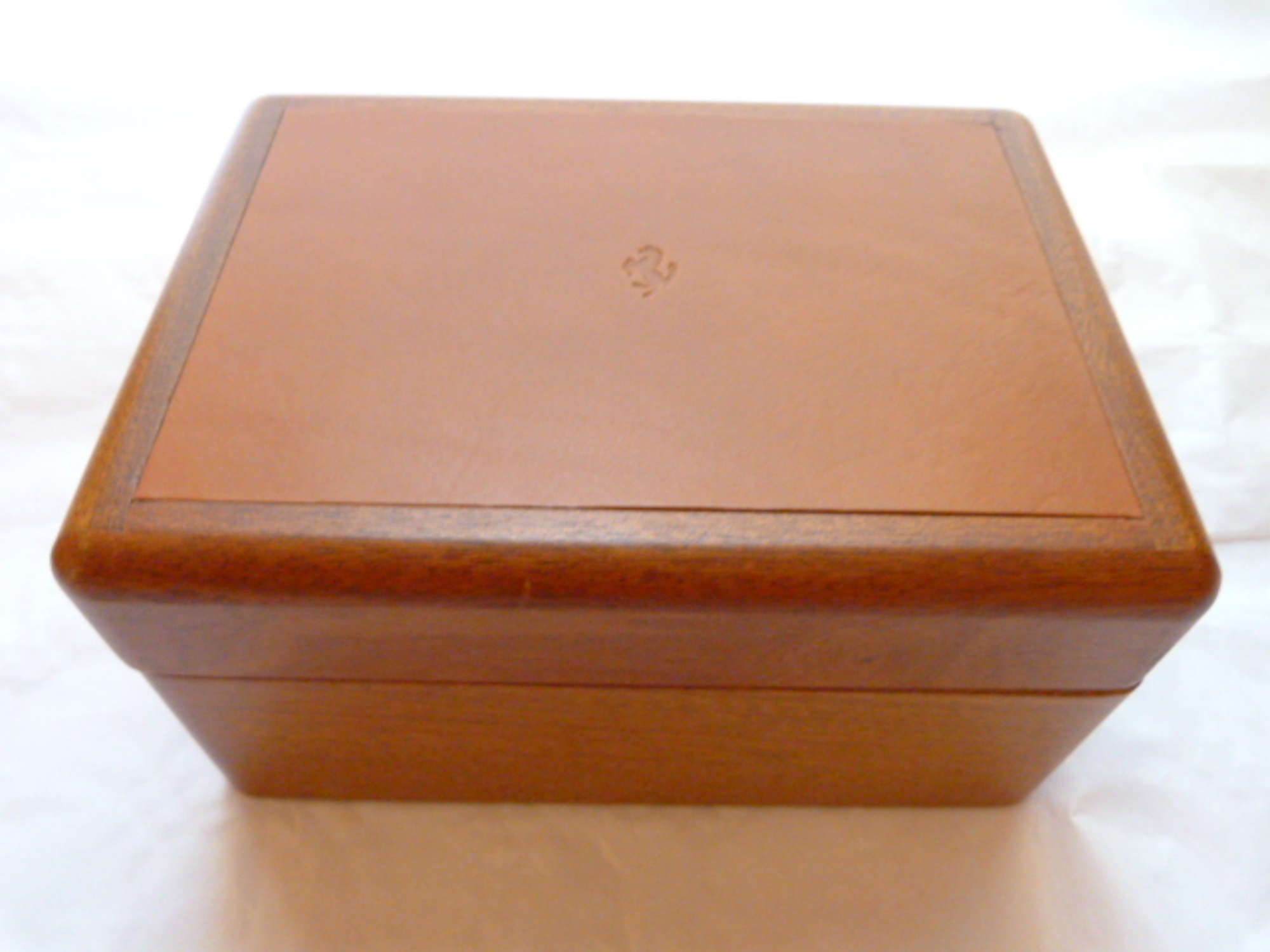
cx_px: 635
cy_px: 476
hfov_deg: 67.3
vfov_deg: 53.1
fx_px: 954
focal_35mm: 26
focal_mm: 4.7
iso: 800
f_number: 2.8
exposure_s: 1/15
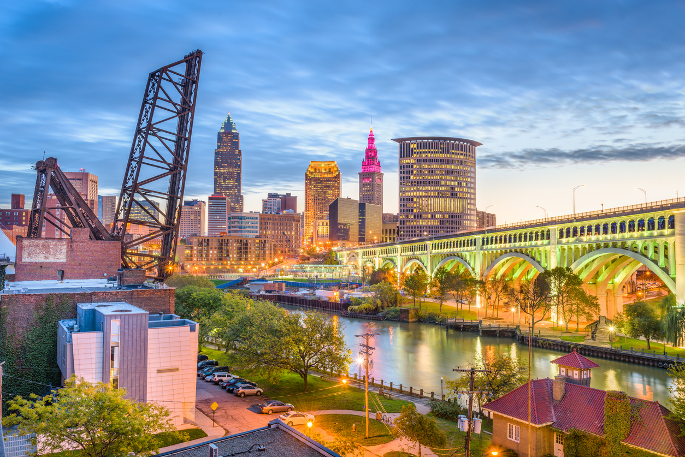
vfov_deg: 45.0
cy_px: 228
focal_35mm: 29
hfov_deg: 63.6
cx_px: 342
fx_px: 552
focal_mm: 29
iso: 64
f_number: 11
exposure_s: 25
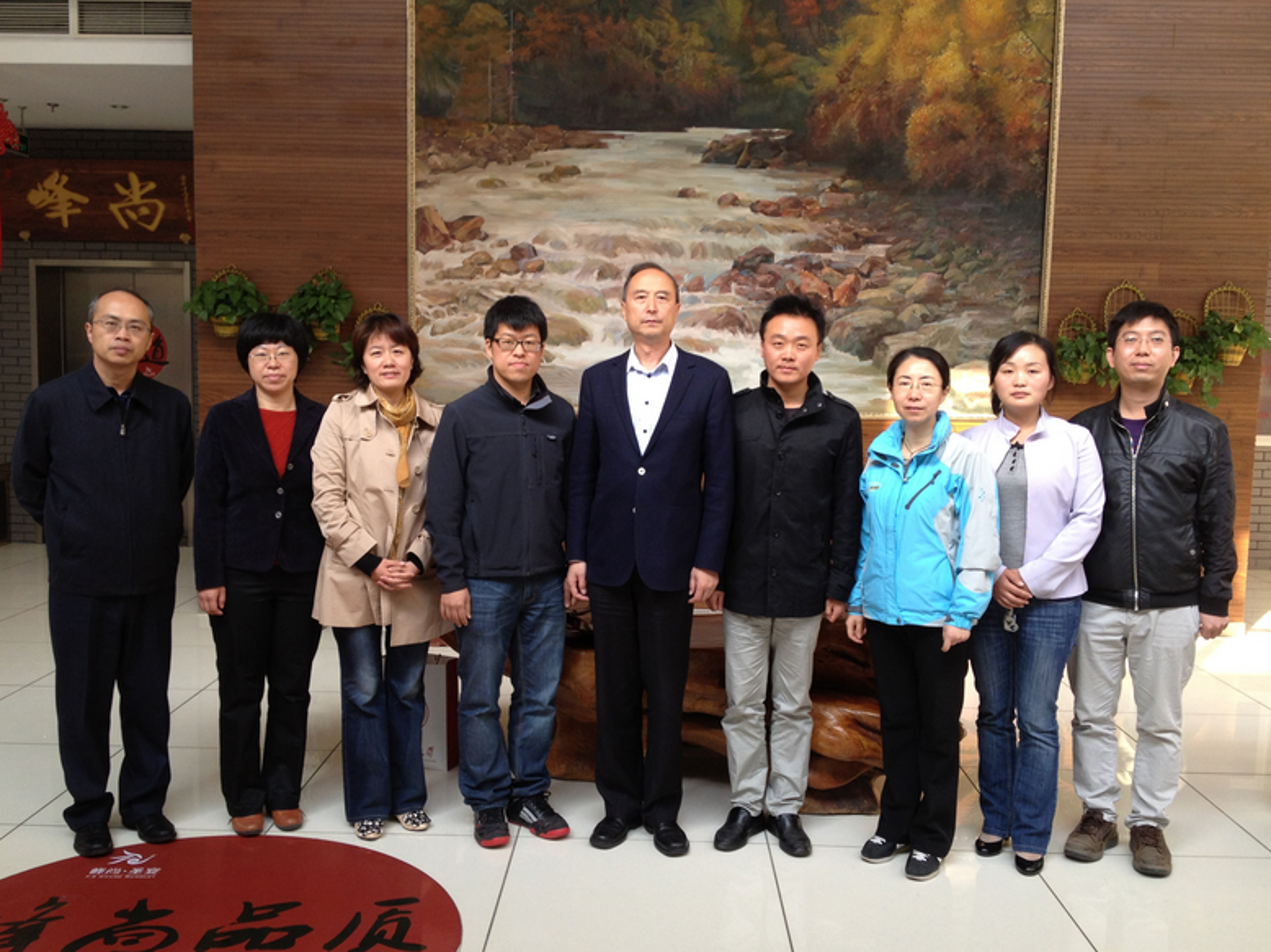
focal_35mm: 36
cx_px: 639
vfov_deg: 39.6
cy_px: 487
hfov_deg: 51.4
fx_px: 1321
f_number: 2.4
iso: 80
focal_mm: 4.28
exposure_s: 1/60
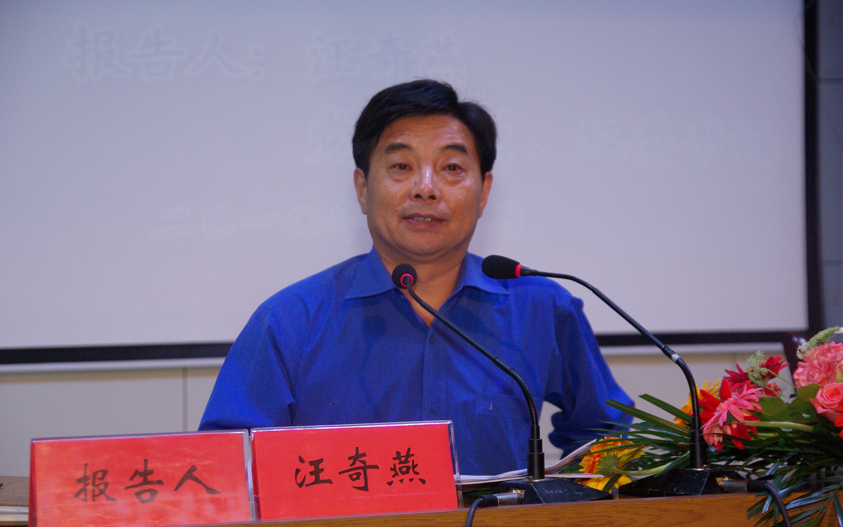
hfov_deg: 25.4
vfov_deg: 16.0
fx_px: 1873
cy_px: 244
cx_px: 421
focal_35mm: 82
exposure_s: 1/60
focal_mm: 53
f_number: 4
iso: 800
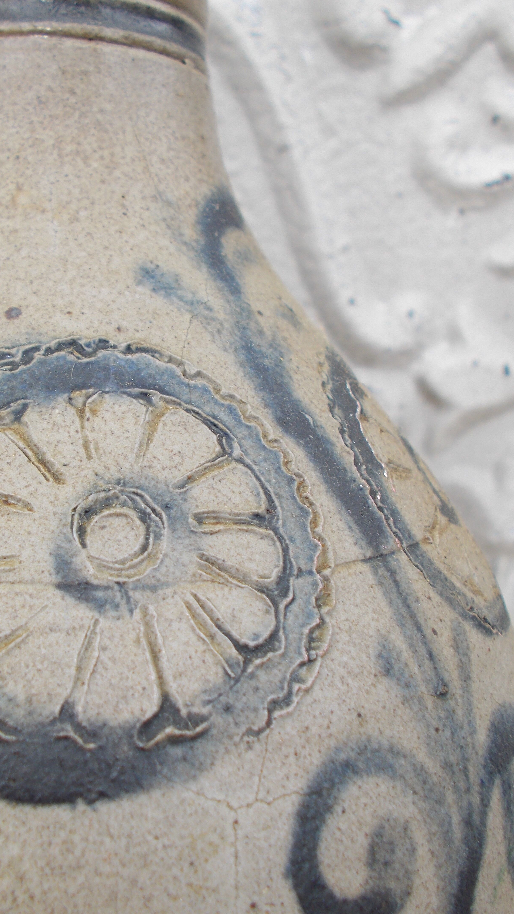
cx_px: 181
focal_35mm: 33
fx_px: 800
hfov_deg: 35.4
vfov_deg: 59.5
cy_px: 457
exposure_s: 1/100
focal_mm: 5.3
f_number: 3.4
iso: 80
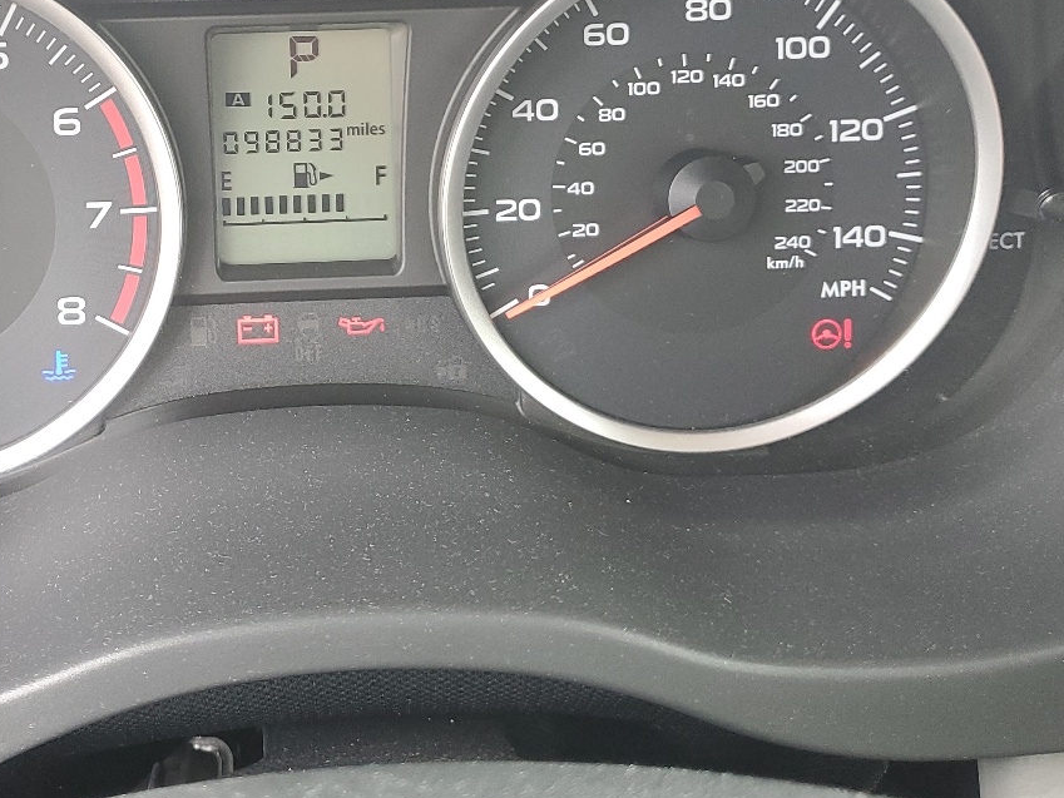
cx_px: 262
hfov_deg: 37.9
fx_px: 1506
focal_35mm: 49
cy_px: 173
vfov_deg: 29.1
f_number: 1.5
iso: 94
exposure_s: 1/120
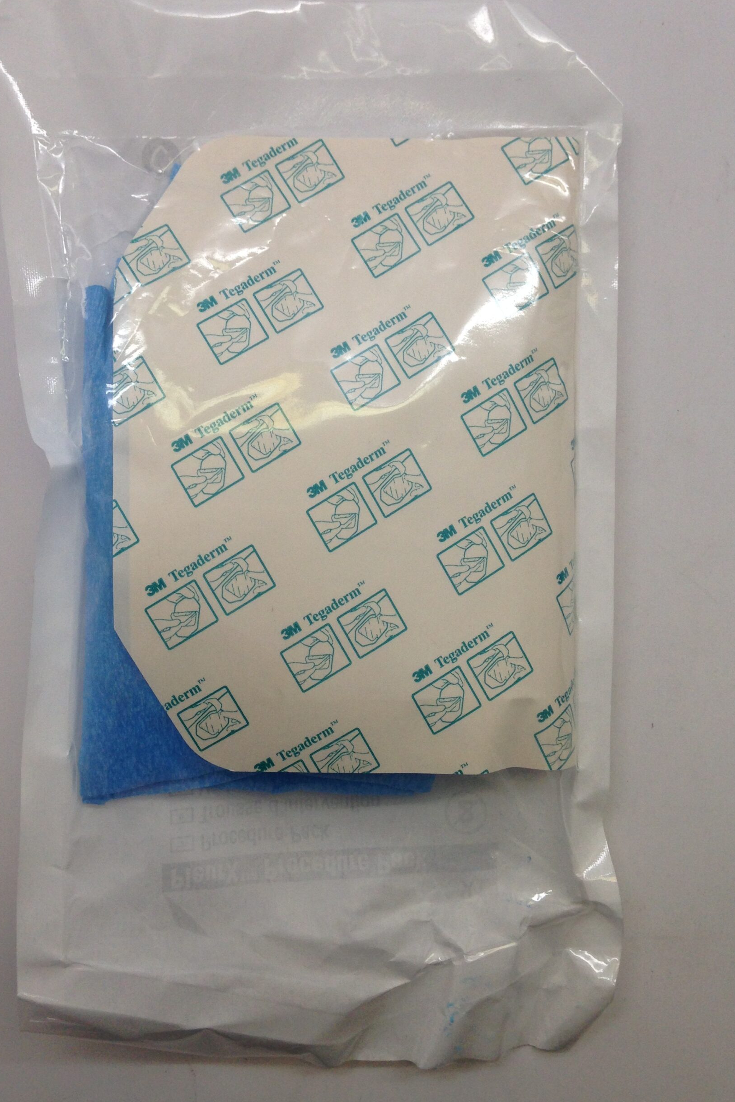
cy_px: 532
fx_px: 1103
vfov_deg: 53.1
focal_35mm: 36
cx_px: 322
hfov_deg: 36.8
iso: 80
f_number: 2.4
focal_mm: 4.12
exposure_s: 1/120
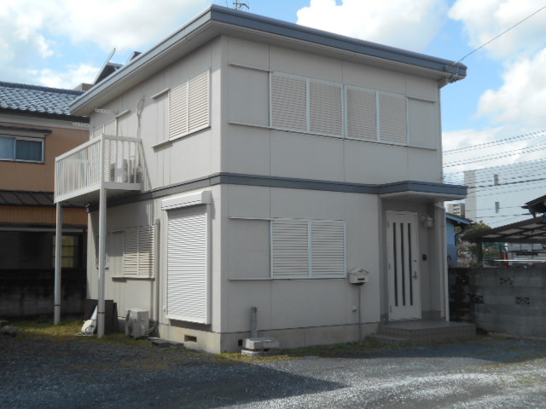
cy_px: 204
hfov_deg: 42.9
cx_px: 273
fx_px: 694
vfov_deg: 32.9
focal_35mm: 44
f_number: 4.2
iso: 80
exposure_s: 1/640
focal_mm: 7.7
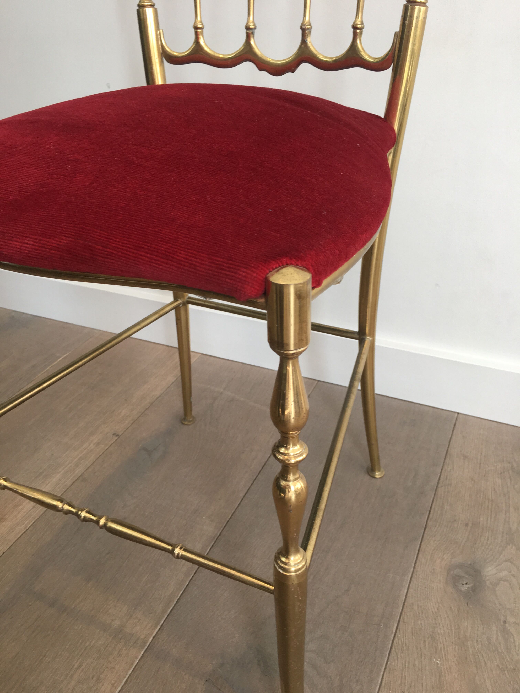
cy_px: 346
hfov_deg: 48.2
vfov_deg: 61.7
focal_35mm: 29
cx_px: 260
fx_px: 581
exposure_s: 1/50
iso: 32
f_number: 2.2
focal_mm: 4.15
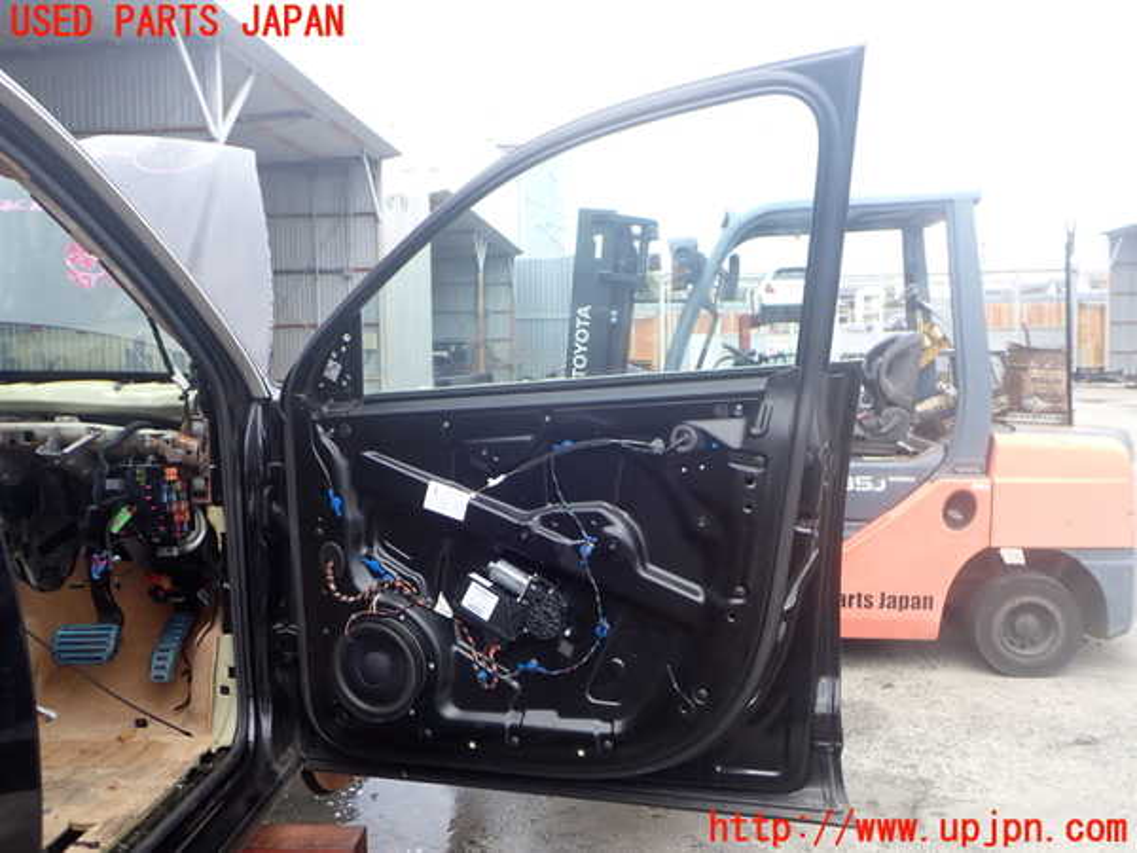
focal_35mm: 30
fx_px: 985
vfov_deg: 46.8
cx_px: 568
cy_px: 426
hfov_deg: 60.0
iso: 100
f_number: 3.2
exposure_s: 1/320
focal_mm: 5.4
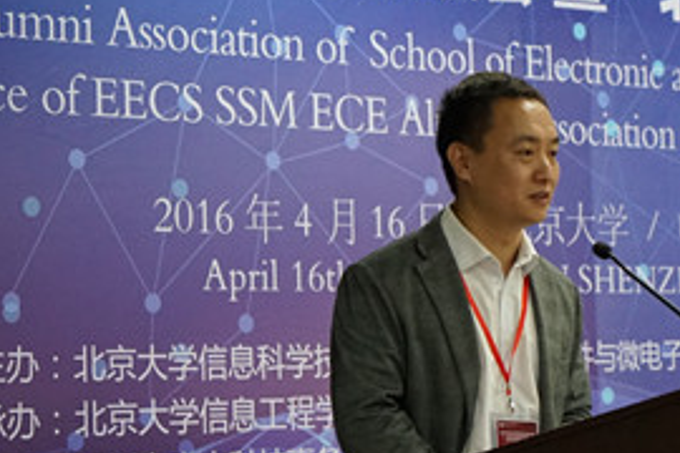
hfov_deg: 14.8
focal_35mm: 138
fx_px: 2606
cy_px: 206
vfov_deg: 9.9
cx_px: 428
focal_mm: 62
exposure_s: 1/160
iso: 3200
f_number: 4
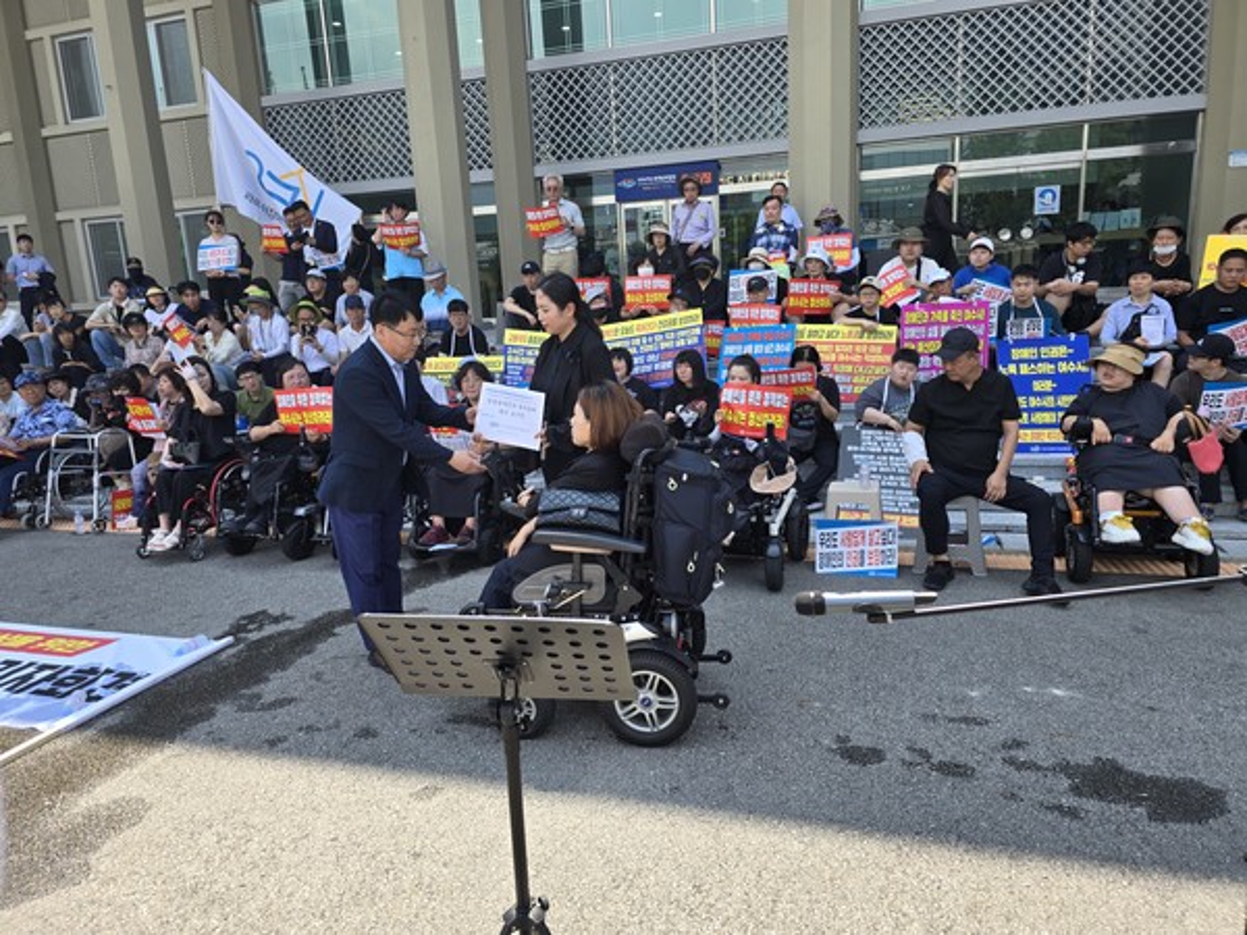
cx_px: 624
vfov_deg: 58.9
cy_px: 468
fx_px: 829
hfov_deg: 73.9
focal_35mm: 23
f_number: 1.7
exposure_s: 1/228
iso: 12
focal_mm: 6.3
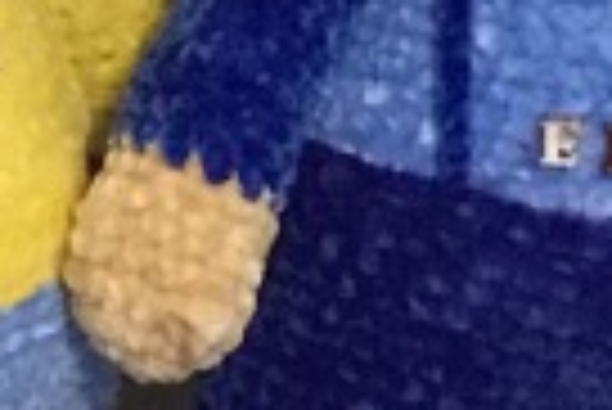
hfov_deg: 7.1
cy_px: -153
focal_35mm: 253
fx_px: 4306
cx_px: -1366
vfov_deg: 5.4
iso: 200
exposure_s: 1/17
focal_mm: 3.3
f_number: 2.4
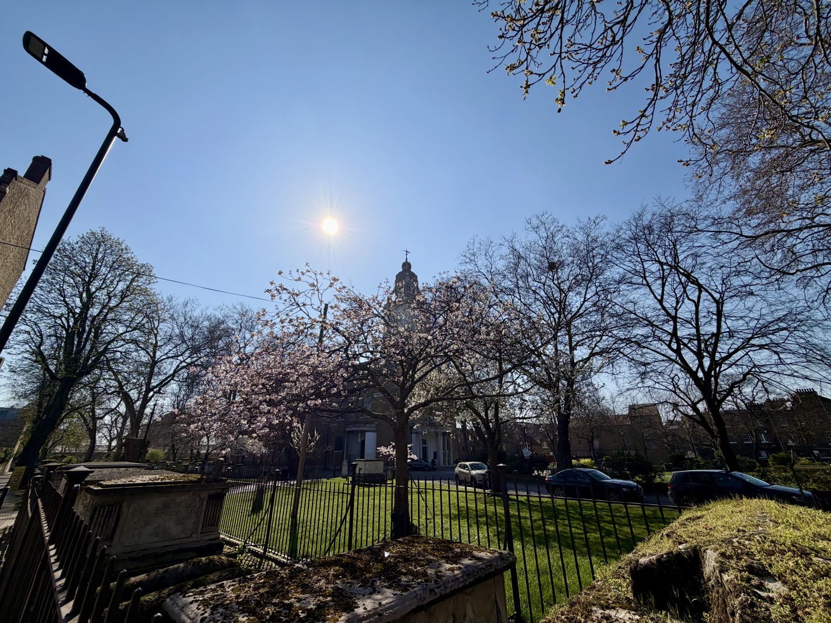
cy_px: 312
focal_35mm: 14
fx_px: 336
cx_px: 416
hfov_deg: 102.1
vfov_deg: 85.7
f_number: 2.2
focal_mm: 2.22
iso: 20
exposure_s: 1/2410
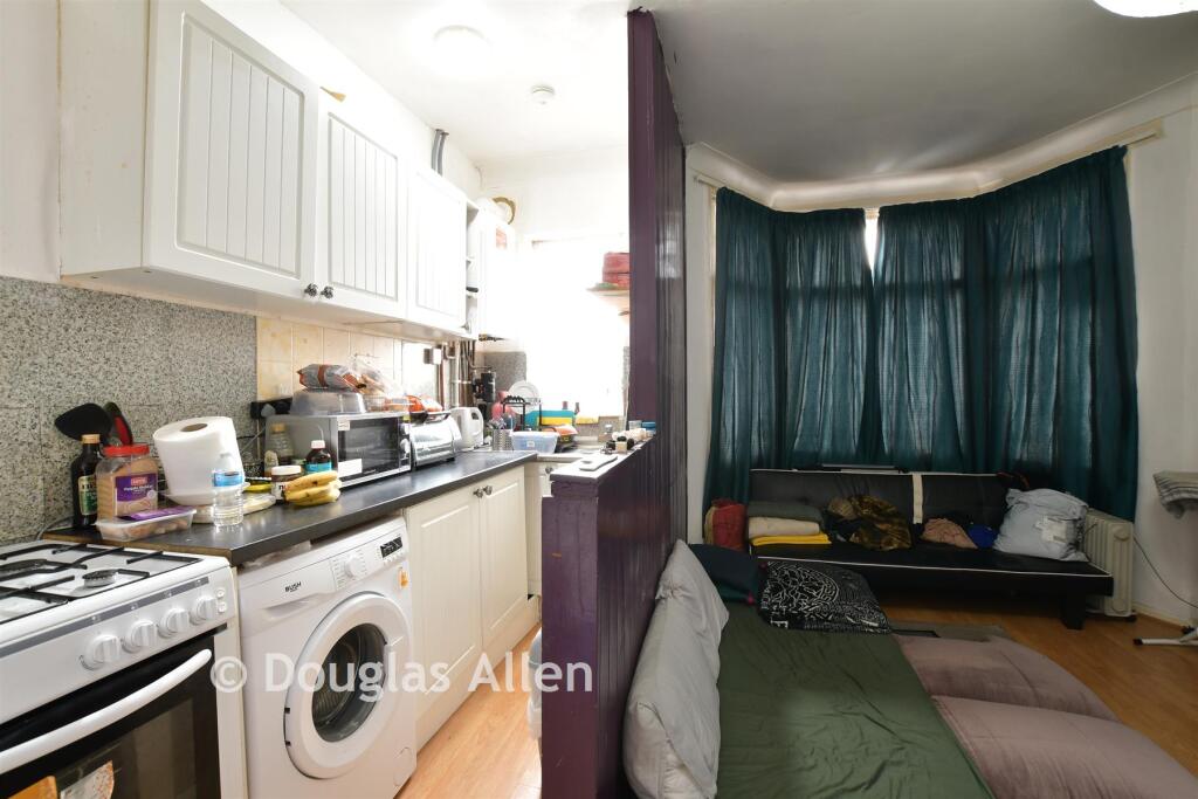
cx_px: 599
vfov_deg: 77.3
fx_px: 499
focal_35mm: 15
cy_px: 400
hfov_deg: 100.4
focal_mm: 10
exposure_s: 1/2
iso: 250
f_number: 8
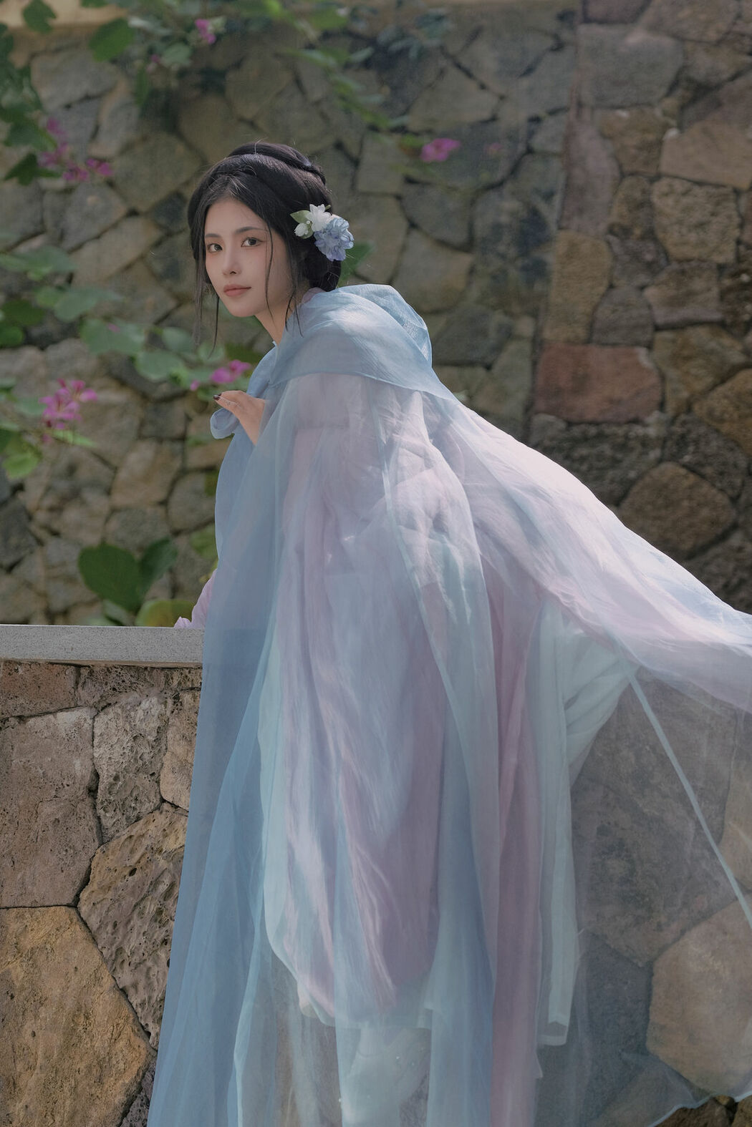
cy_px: 564
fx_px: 3509
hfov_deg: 12.2
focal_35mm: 112
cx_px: 376
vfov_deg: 18.3
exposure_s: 1/2000
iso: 500
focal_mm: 74.4
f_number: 2.8
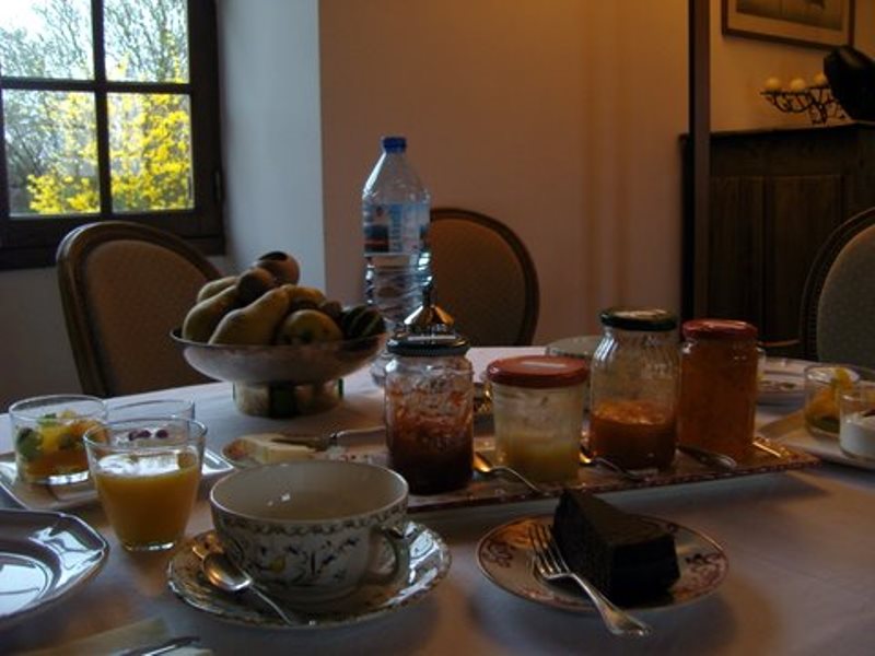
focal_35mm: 34
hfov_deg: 54.0
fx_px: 859
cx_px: 438
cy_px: 328
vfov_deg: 41.8
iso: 200
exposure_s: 1/40
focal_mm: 7.3
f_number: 2.8
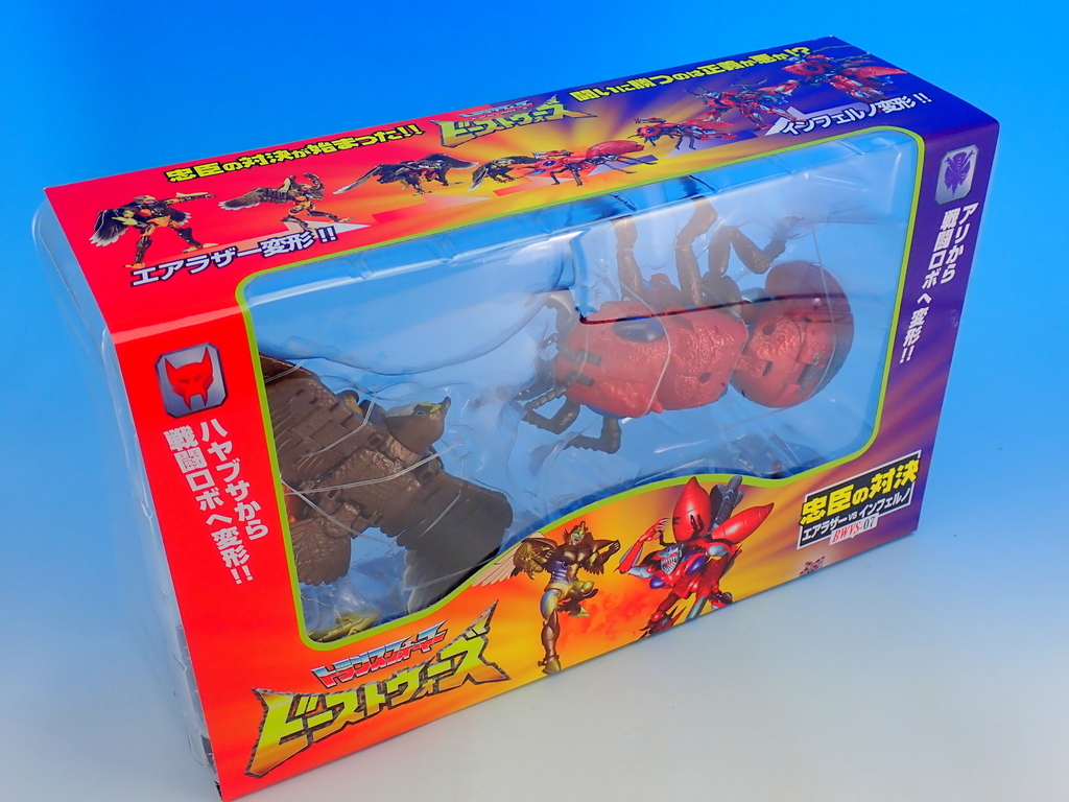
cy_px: 401
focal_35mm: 41
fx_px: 1266
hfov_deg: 45.8
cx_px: 534
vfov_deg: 35.1
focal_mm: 7.31
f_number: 4
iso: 100
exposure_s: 1/25
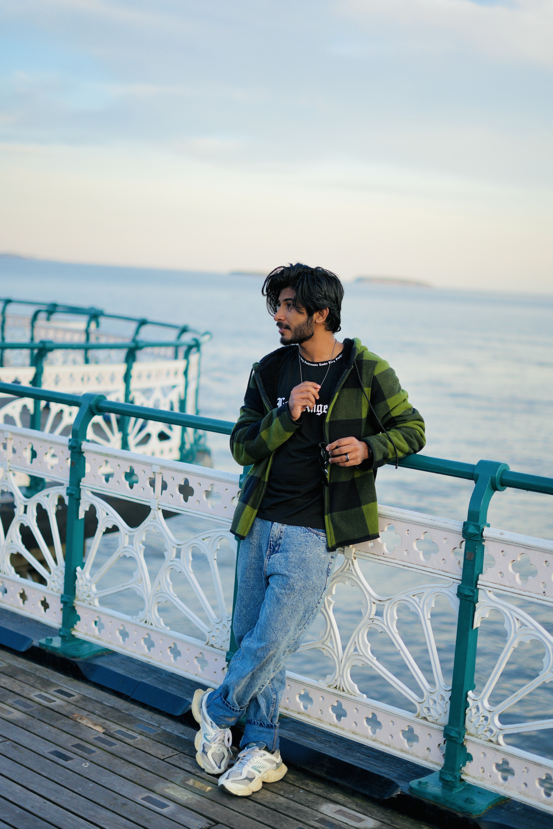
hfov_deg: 27.0
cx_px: 276
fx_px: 1152
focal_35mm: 50
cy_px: 414
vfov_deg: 39.6
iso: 100
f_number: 1.8
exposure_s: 1/640
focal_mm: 50
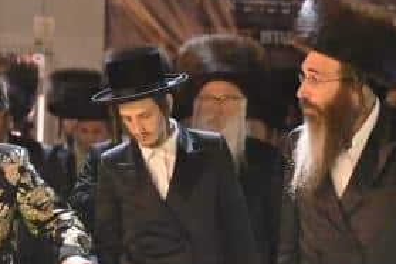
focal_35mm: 257
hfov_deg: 8.0
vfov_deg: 5.3
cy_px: 283
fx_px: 2827
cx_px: 67
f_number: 2.8
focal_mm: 70
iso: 2500
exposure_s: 1/125
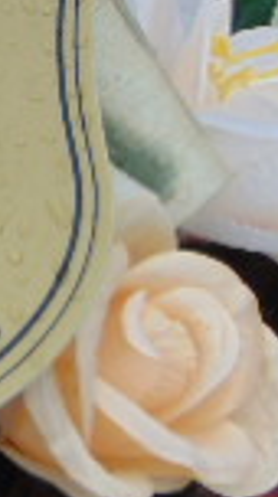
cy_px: -10
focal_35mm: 230
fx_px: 3028
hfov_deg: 5.1
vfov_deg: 9.3
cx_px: -343
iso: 80
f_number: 3.5
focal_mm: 9
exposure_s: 1/400
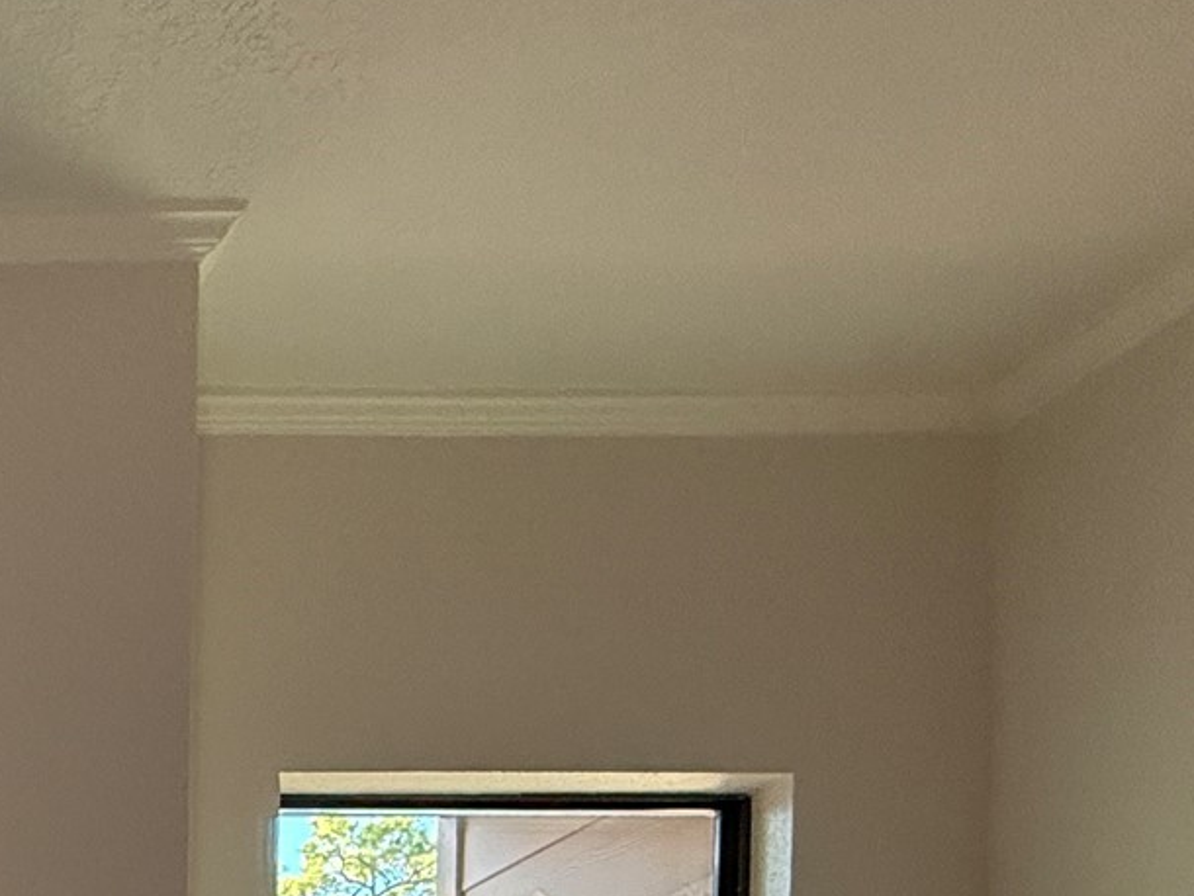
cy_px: 1412
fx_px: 1622
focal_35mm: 47
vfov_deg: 23.4
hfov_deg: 29.8
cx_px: -452
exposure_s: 1/120
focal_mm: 2.22
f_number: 2.2
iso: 400
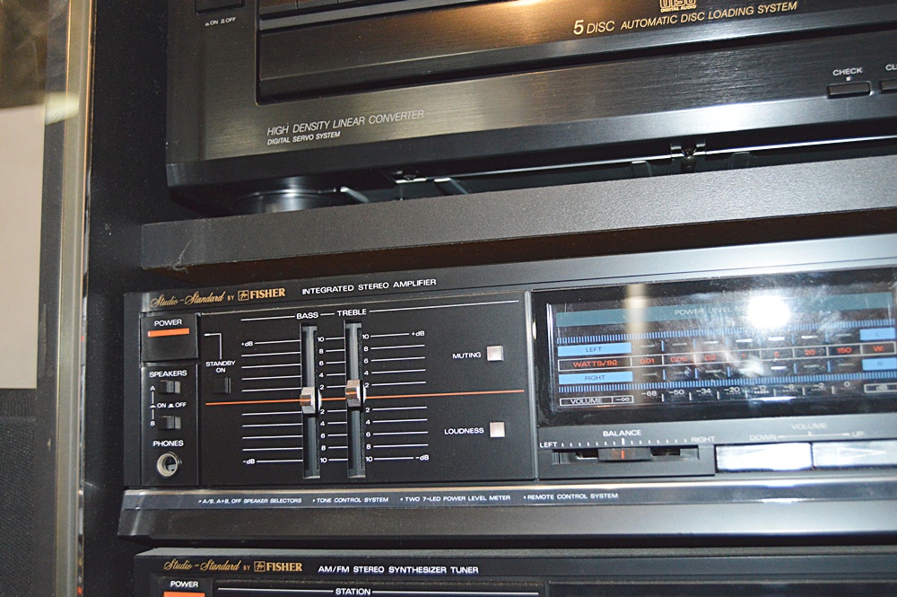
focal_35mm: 39
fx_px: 971
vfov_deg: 34.2
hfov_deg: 49.6
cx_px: 448
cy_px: 298
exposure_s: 1/60
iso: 2000
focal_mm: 26
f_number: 4
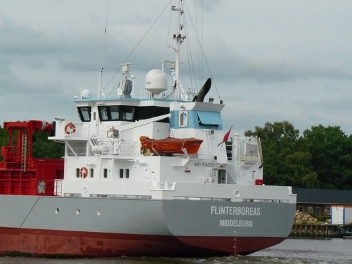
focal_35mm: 164
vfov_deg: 9.0
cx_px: 159
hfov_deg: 12.1
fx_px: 1667
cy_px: 141
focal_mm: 24.6
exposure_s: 1/800
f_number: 8
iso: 400
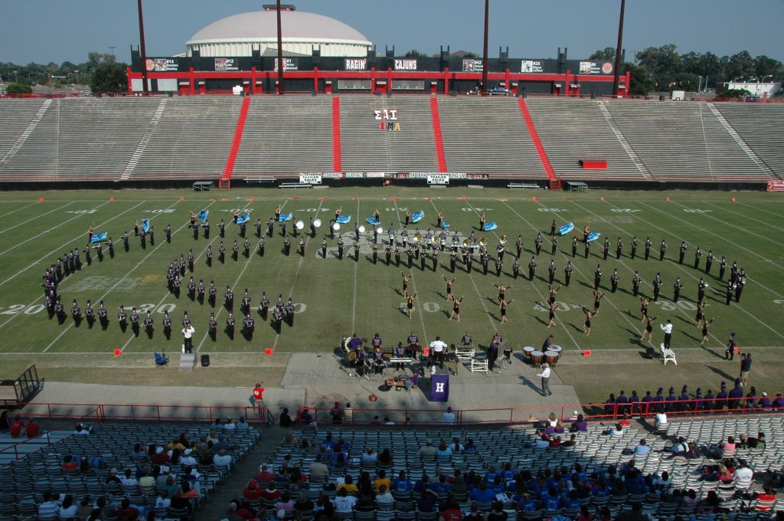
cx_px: 392
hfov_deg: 62.0
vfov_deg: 43.5
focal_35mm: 30
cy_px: 260
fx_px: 652
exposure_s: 1/400
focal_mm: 20
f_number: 10
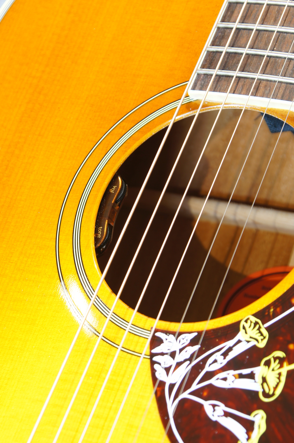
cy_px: 222
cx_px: 147
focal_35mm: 135
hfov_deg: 10.1
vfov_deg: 15.2
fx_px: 1658
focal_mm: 90
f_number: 7.1
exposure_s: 1/2
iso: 100
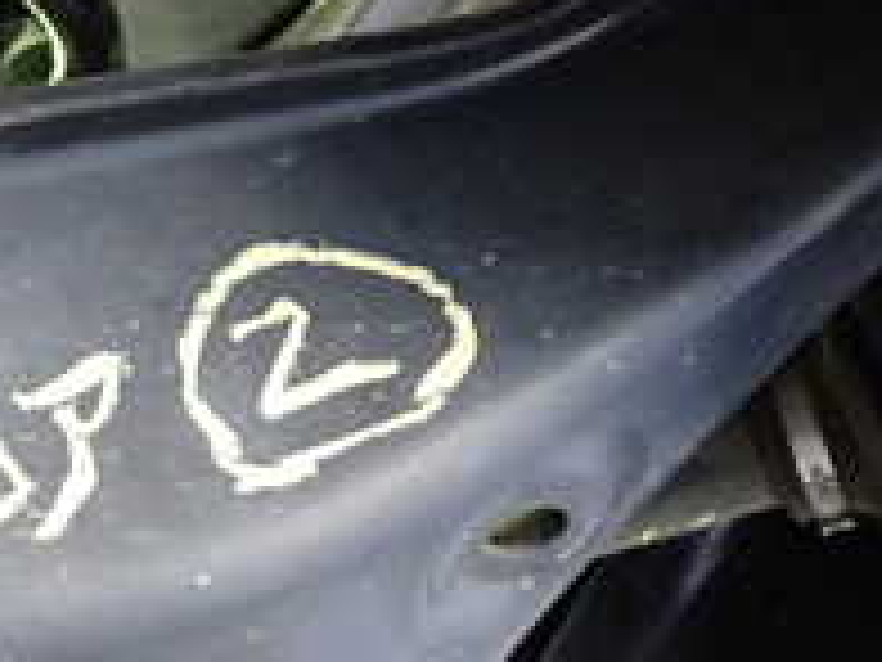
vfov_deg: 16.0
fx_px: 2344
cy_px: 450
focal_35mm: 92
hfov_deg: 20.7
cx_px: 14
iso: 800
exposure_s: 1/30
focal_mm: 5.4
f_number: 2.3
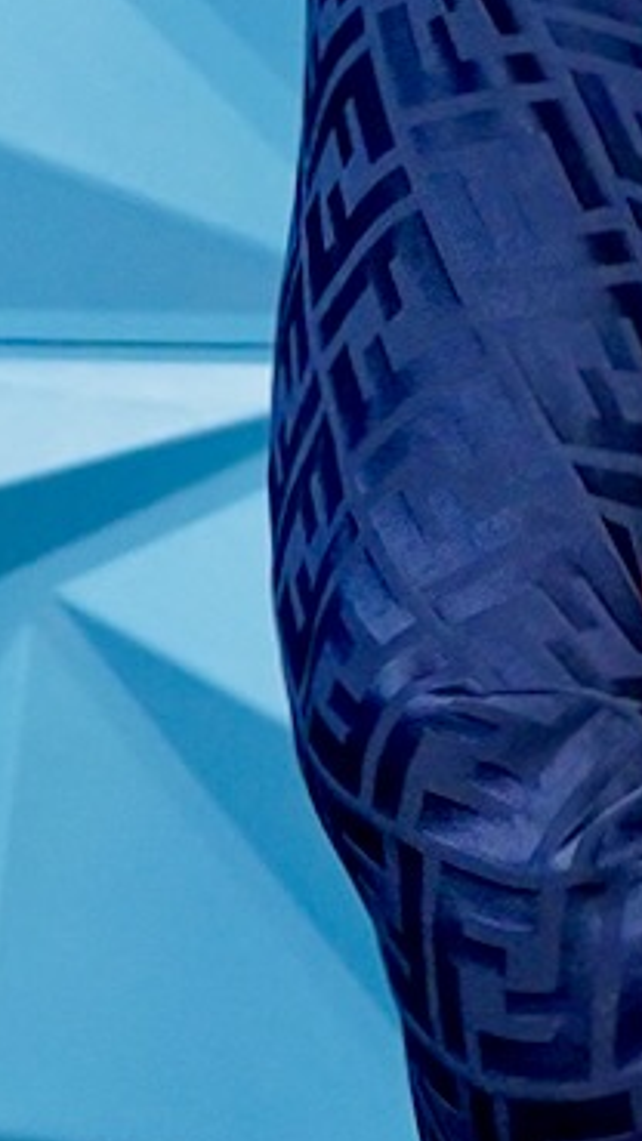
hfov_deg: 9.0
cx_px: 1137
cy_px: -293
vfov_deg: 15.9
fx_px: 3898
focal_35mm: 129
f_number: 4
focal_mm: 23.5
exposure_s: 1/250
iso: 2000
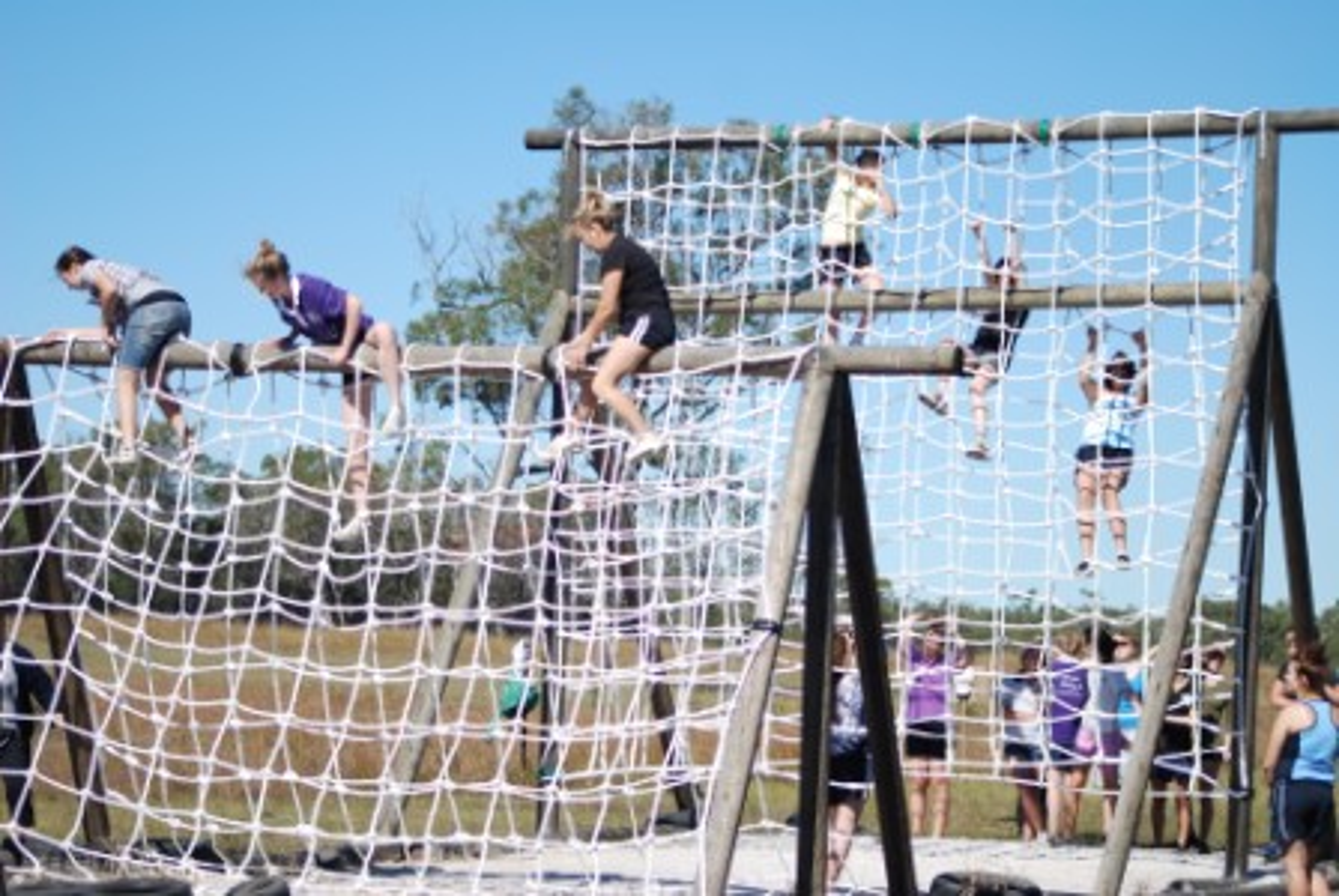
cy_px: 448
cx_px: 670
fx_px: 3910
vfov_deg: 13.1
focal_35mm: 105
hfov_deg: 19.4
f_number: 6.3
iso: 100
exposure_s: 1/640
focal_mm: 70
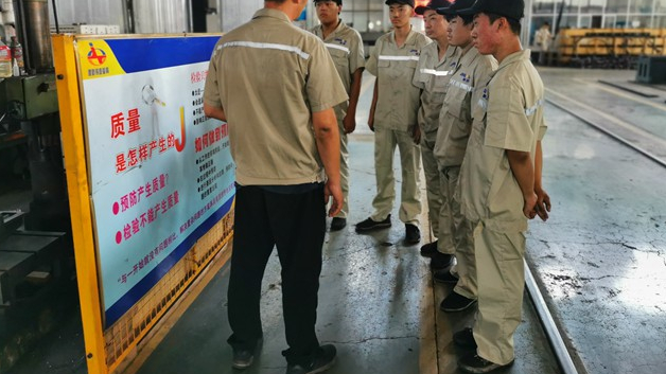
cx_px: 330
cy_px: 135
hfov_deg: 64.3
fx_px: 530
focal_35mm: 30
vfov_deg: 38.6
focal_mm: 5.56
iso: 200
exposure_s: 1/60
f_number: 1.6
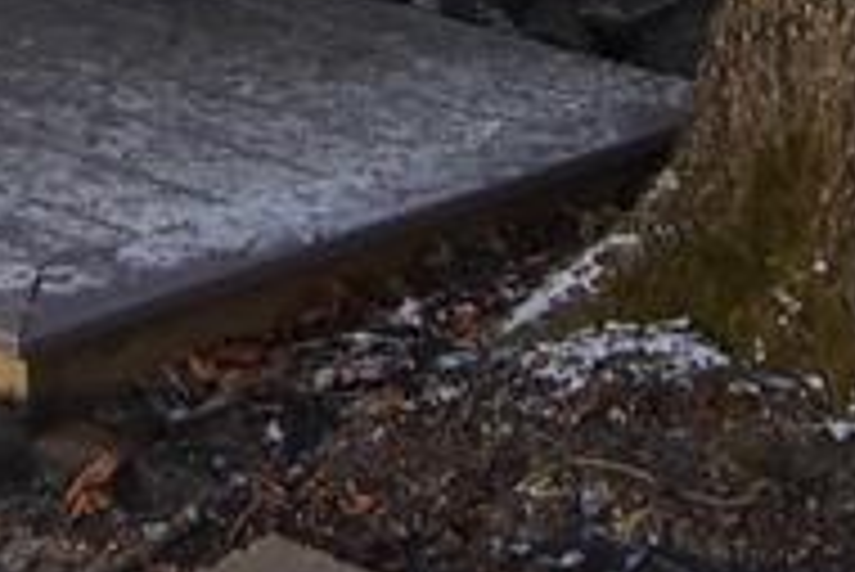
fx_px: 4059
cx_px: 333
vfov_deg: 7.1
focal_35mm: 171
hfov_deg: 12.0
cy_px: -1212
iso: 800
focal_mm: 15
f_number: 11
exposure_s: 1/500
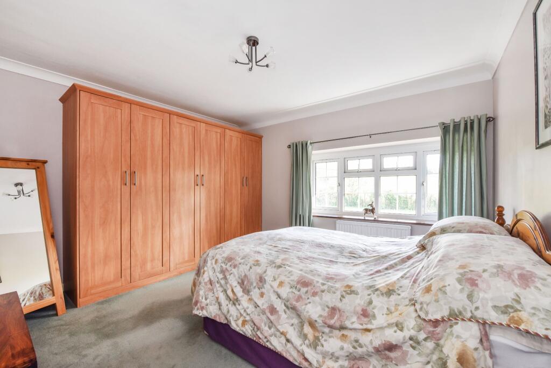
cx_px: 276
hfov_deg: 104.2
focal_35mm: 14
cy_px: 184
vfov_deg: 81.3
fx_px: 214
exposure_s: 1/10
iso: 400
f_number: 10
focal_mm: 14
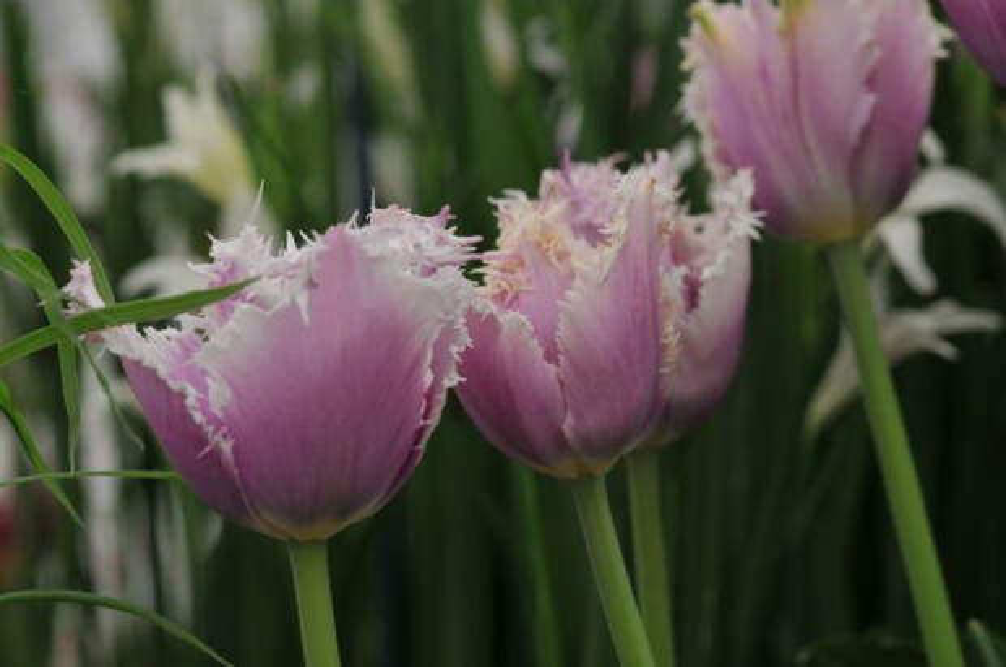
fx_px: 4393
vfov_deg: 8.7
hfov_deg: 13.1
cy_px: 334
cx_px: 503
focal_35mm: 158
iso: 200
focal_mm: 105
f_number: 6.3
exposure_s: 1/160
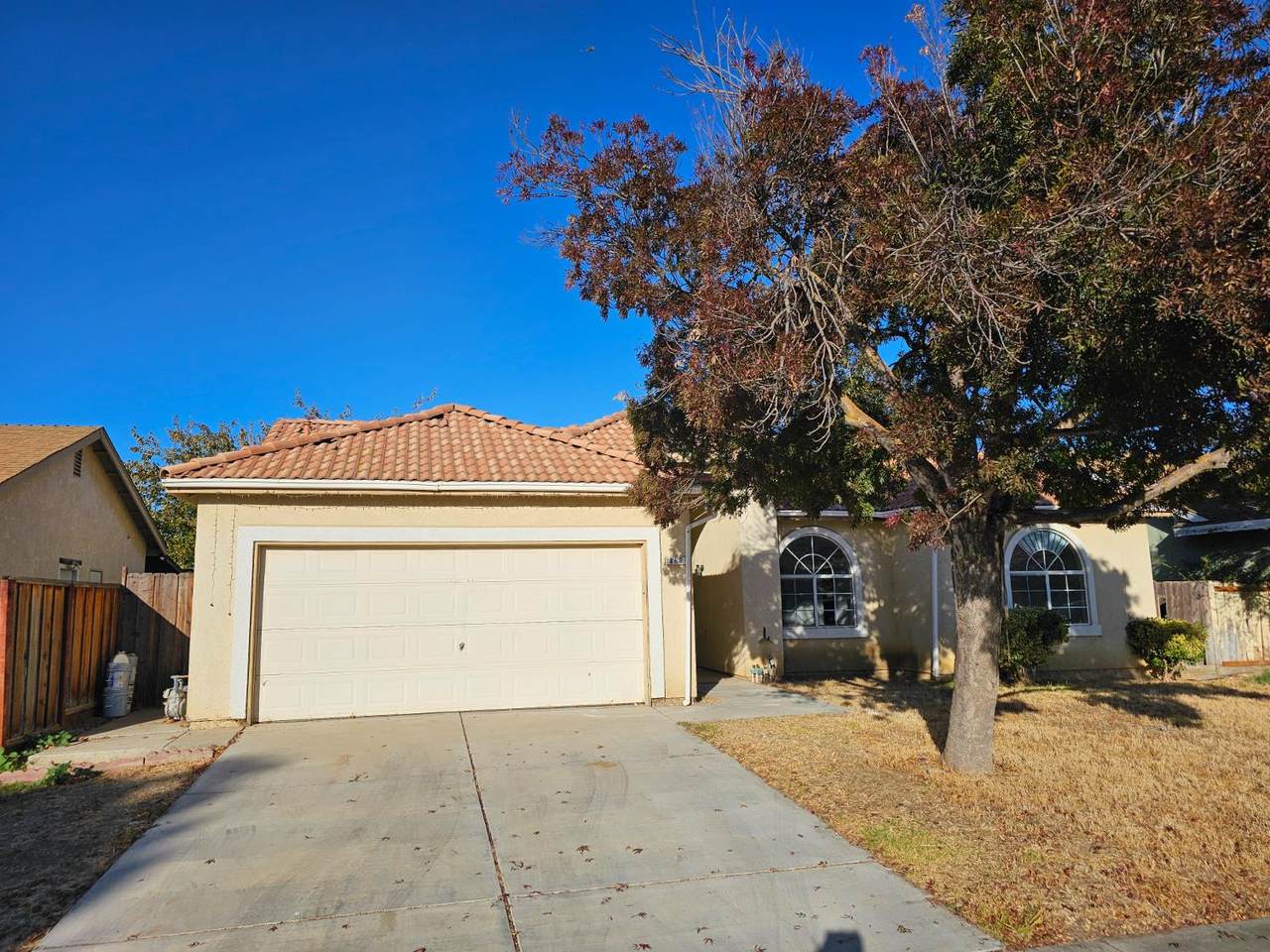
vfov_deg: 58.9
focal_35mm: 23
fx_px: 844
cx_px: 635
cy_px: 476
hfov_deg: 73.9
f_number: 1.7
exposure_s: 1/2000
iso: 16
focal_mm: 6.3
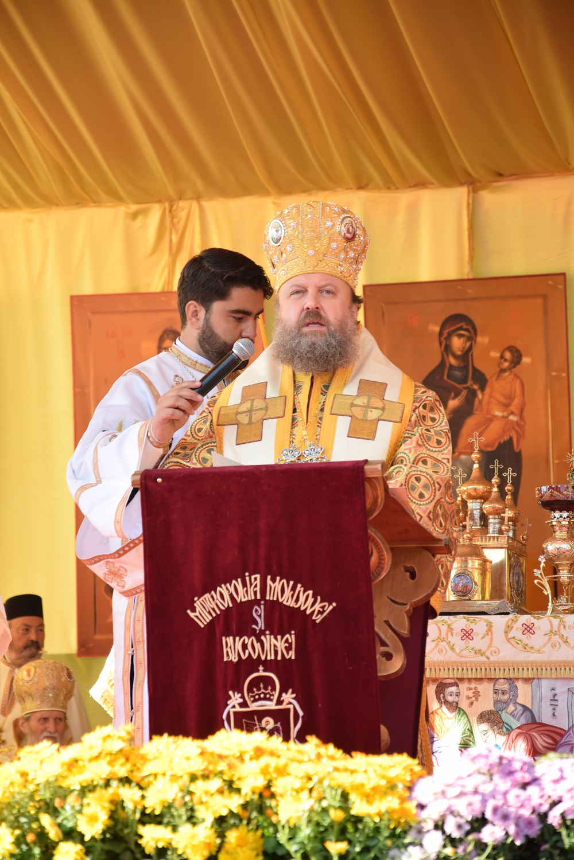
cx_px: 287
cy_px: 430
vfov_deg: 13.0
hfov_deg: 8.7
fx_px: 3767
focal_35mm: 158
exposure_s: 1/100
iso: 200
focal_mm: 105
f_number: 5.6
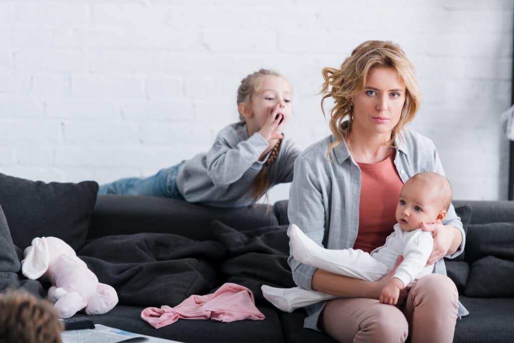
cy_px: 172
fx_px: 2356
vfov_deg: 8.3
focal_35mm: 165
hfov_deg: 12.5
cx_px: 257
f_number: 2.8
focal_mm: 165
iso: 100
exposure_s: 1/250
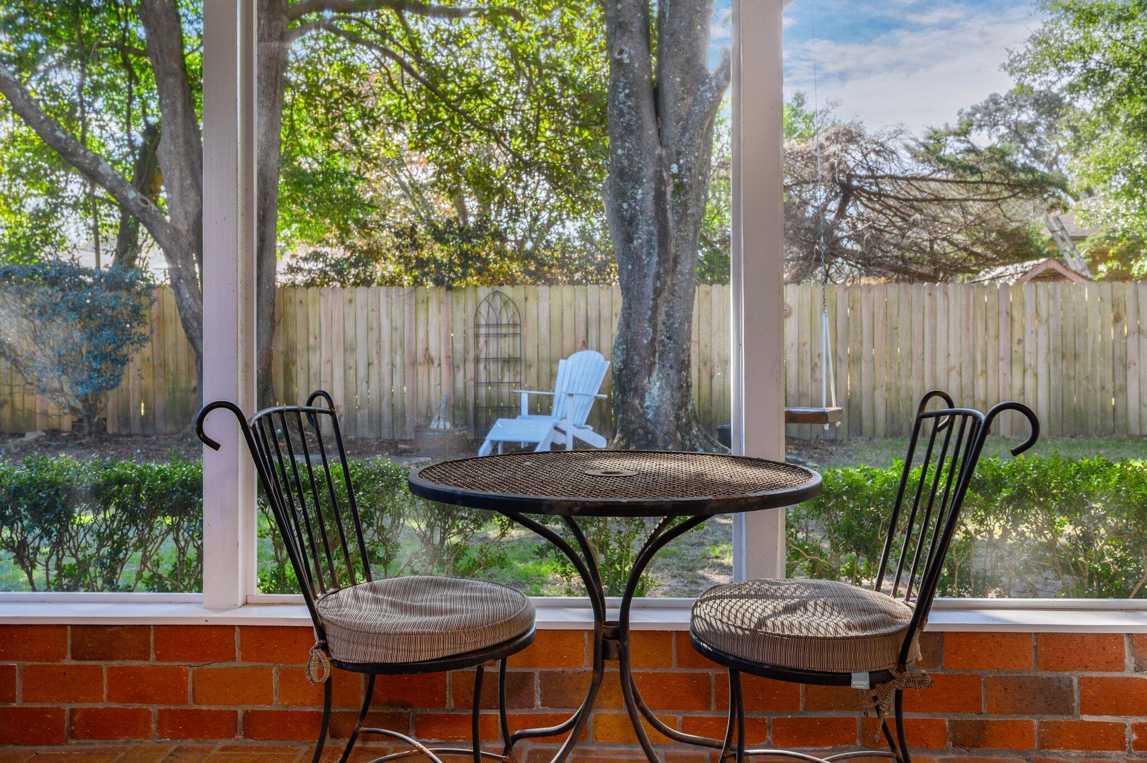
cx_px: 574
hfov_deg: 62.0
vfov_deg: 43.5
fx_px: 955
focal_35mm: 30
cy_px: 382
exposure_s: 1/30
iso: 500
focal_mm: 30
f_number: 9
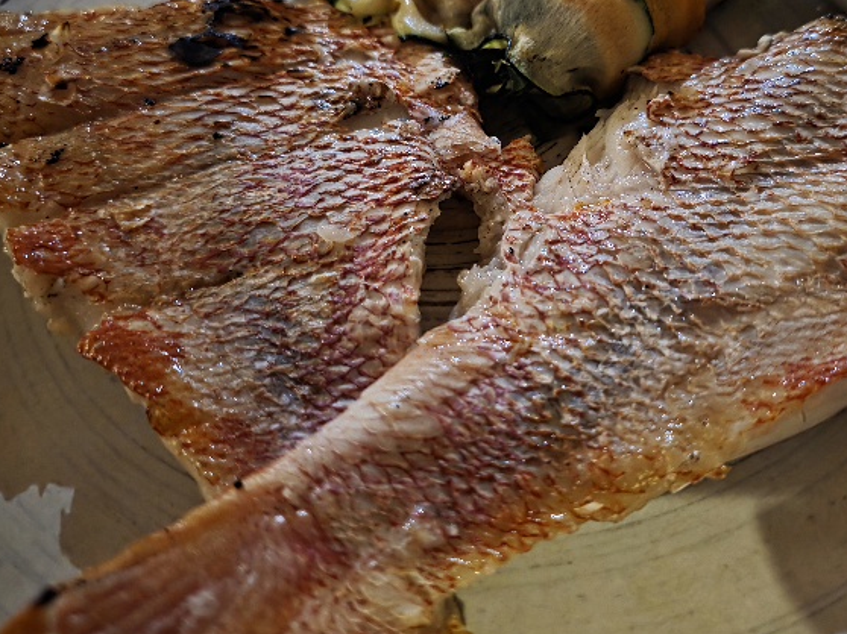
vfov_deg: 42.3
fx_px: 807
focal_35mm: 33
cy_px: 209
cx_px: 527
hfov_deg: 54.8
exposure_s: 1/24.7
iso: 2500
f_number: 1.7
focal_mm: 6.3
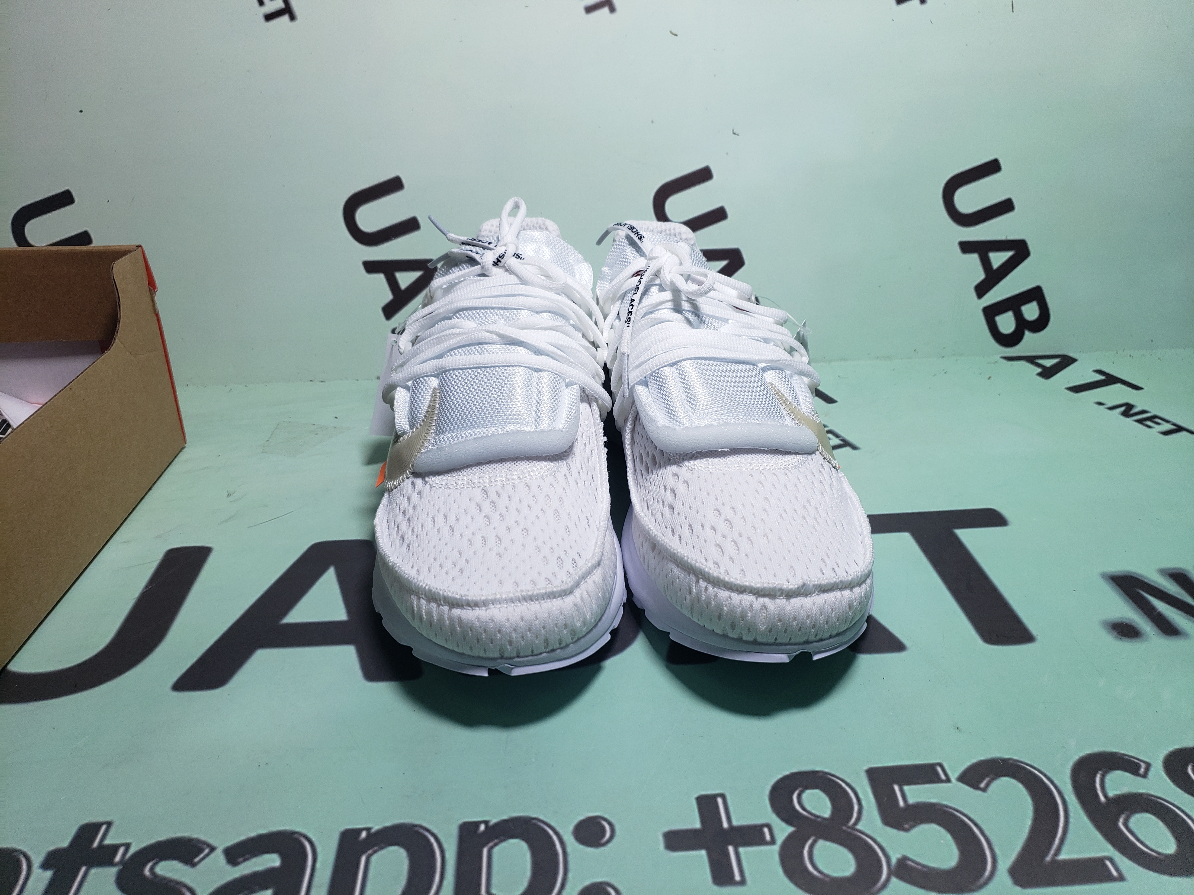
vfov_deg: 53.1
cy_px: 448
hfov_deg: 67.3
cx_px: 597
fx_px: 897
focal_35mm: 26
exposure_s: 1/521
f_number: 1.5
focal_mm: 4.3
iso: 50
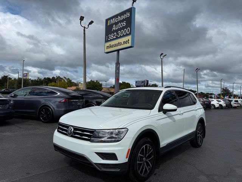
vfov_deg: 56.8
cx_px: 121
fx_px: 168
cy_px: 91
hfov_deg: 71.6
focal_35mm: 24
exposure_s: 1/10309
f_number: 1.78
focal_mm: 6.76
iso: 80
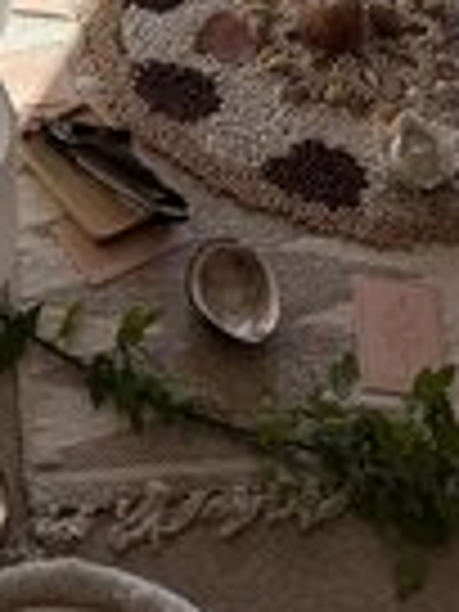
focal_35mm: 94
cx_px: -68
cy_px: -515
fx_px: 1662
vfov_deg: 16.9
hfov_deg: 15.3
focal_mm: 6.76
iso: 80
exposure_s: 1/2833
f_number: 1.78
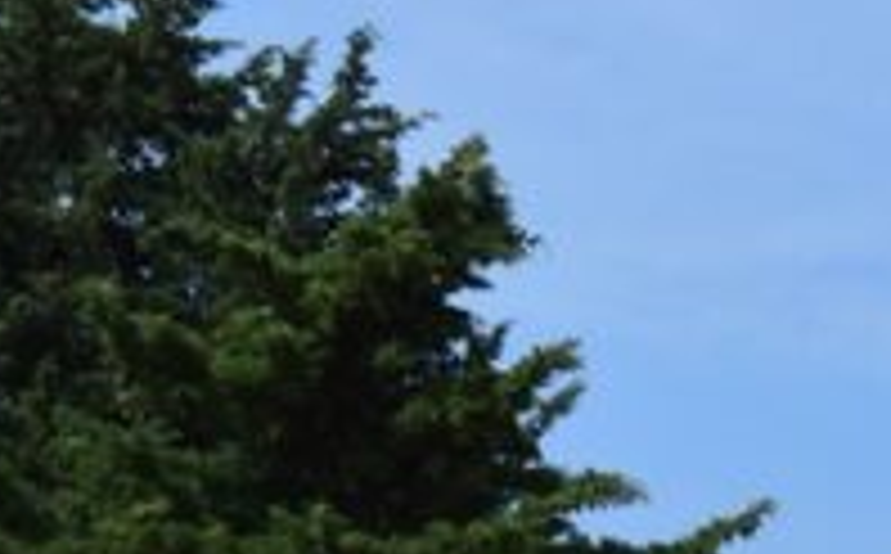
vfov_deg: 7.2
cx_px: 1544
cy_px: 1088
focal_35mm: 174
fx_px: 4218
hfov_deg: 11.3
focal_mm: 30
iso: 250
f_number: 11
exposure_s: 1/500
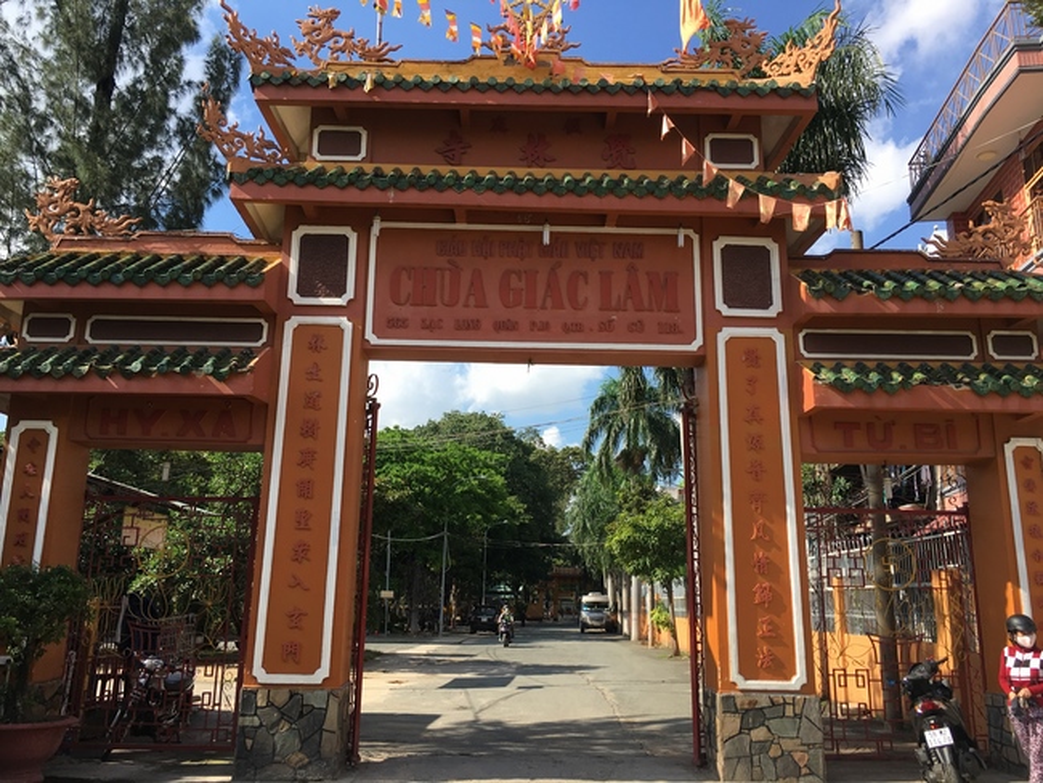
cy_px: 392
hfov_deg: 61.6
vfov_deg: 48.3
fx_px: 874
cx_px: 522
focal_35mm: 29
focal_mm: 4.15
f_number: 2.2
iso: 25
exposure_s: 1/874
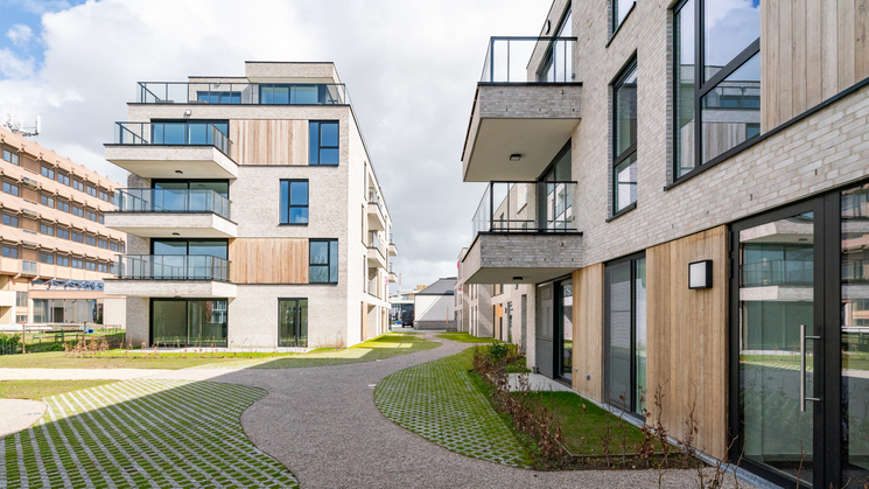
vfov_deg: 60.1
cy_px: 310
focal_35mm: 18
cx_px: 435
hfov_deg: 92.7
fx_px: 415
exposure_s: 1/1600
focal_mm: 16
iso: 1000
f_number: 10
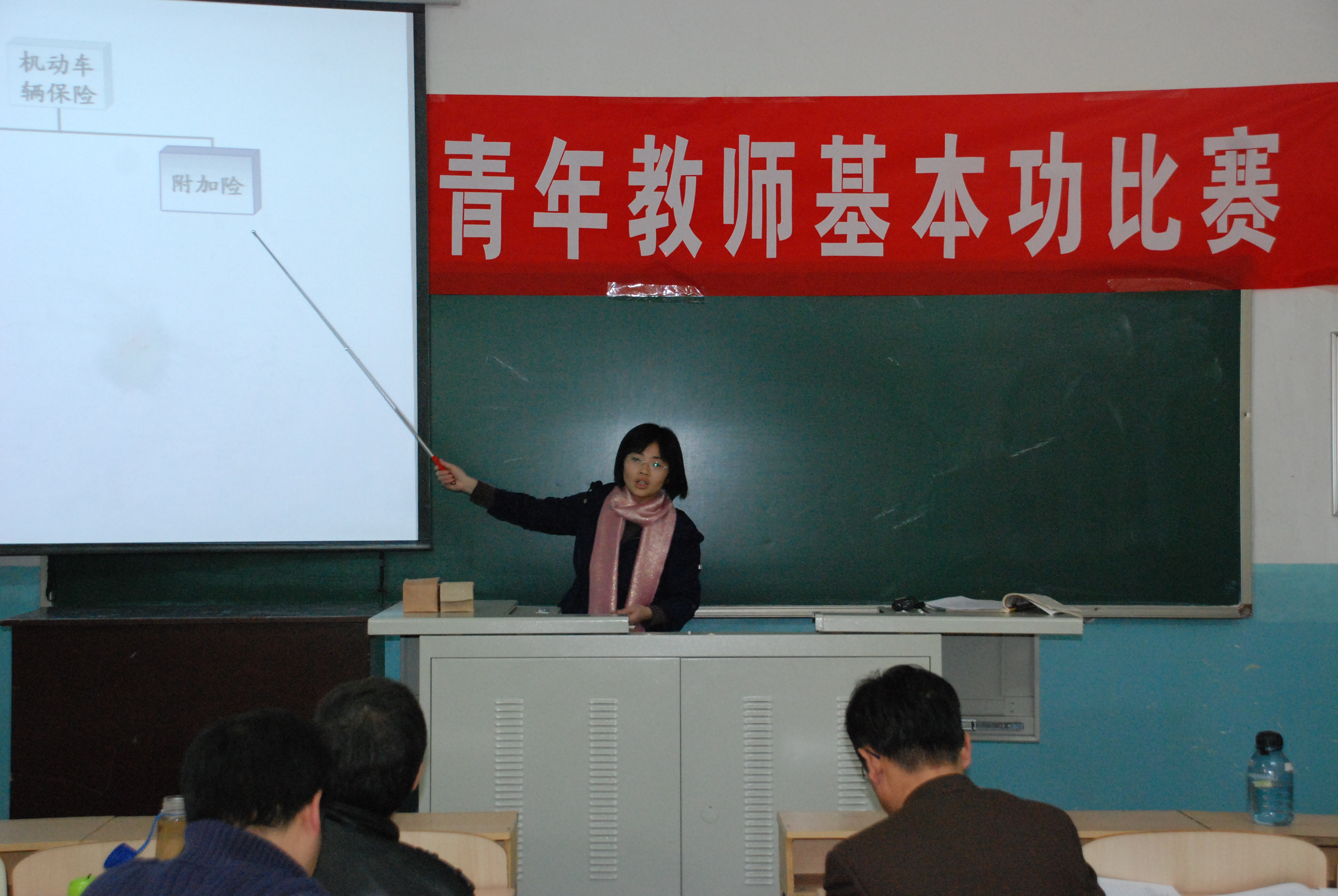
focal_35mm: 57
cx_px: 669
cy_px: 448
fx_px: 2121
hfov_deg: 35.0
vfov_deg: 23.8
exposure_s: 1/60
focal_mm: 38
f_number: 5.6
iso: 1600
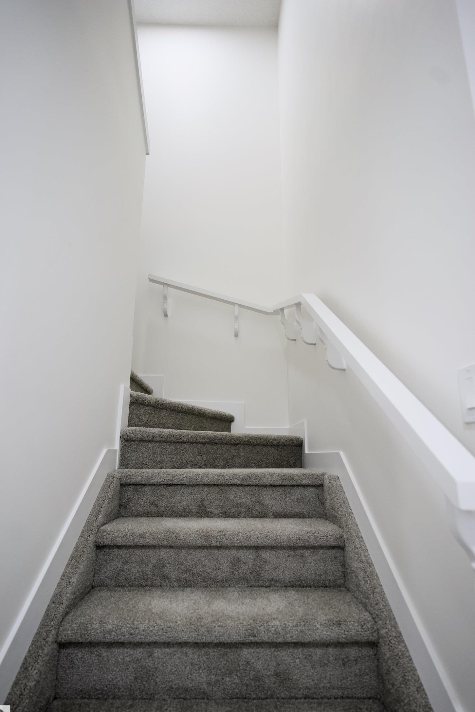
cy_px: 373
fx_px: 356
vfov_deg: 89.9
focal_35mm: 18
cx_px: 229
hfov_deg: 67.4
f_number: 2.8
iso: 640
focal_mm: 17
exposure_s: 1/125
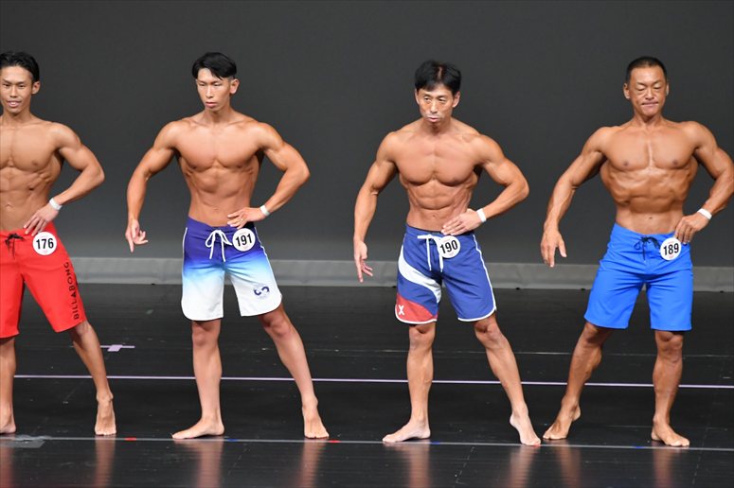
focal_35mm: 315
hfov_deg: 6.5
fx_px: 6419
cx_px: 367
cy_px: 244
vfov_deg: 4.4
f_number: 5.6
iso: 4000
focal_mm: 210
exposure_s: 1/400
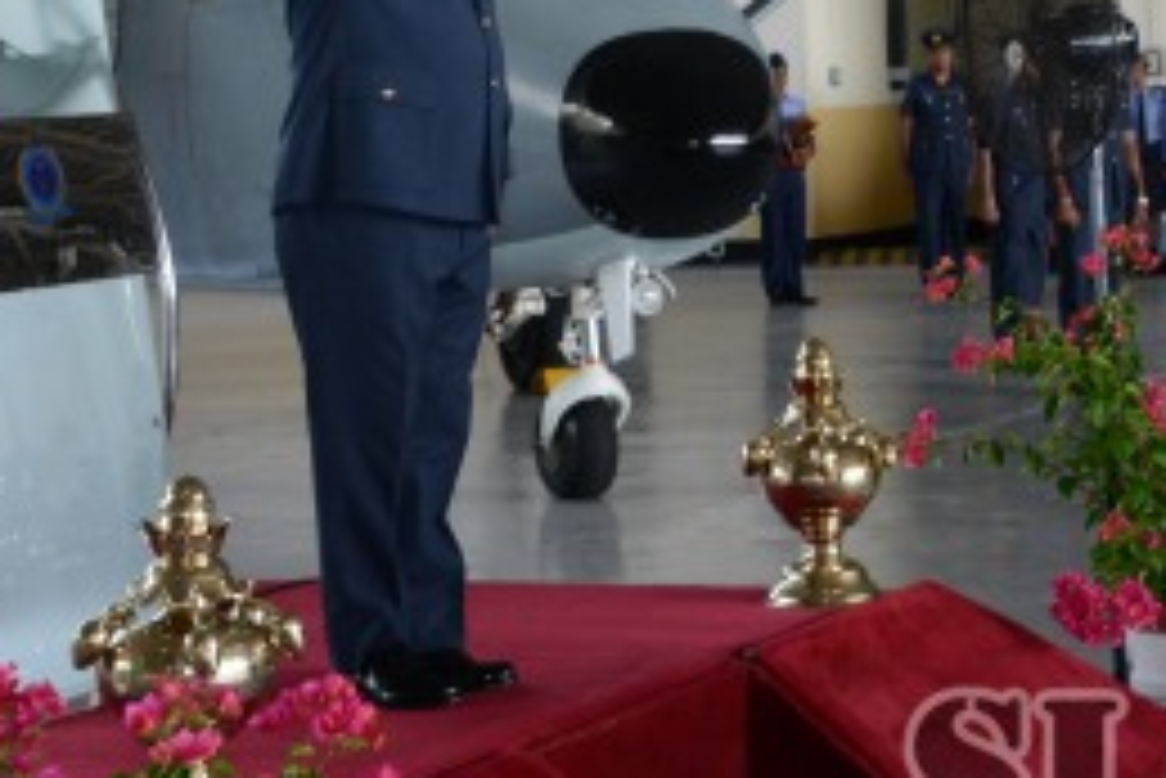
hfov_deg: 18.1
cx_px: 1029
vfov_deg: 12.3
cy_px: 144
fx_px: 3597
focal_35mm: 111
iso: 800
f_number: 6.3
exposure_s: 1/125
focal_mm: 48
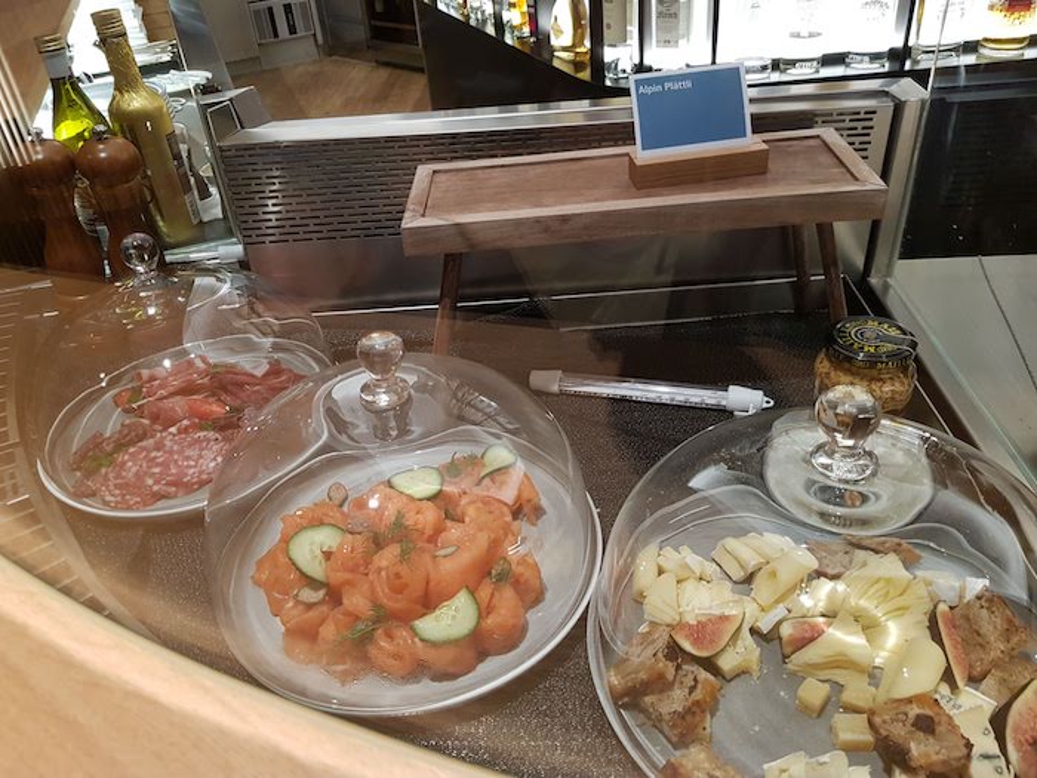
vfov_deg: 53.1
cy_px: 389
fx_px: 779
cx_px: 518
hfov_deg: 67.3
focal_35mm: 26
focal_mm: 4.2
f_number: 1.7
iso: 125
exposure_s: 1/50
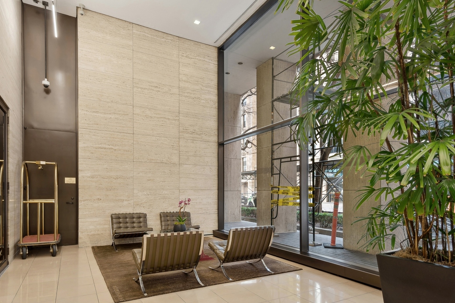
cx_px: 244
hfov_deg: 78.5
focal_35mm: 22
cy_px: 192
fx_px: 278
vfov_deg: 56.4
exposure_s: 1/2
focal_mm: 14
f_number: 9
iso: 100
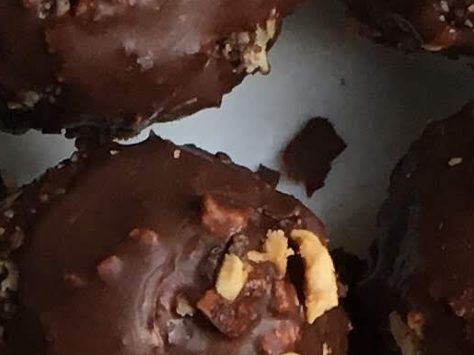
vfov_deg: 6.3
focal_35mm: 227
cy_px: 827
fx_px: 3108
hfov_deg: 8.7
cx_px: 36
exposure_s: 1/30
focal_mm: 4.15
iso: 32
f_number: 2.2
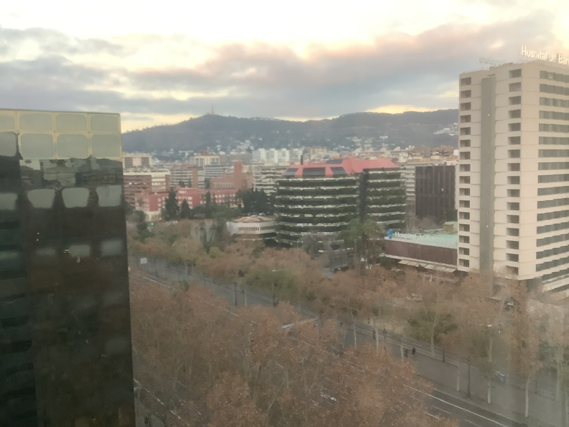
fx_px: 510
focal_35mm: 31
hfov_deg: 58.4
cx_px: 284
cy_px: 214
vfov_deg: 45.4
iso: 160
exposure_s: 1/50
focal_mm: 3.3
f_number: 2.4
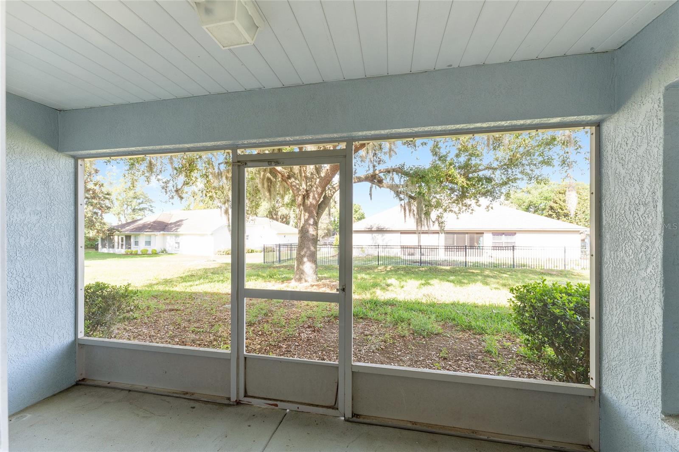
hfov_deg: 104.3
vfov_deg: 81.2
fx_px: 264
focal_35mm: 14
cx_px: 340
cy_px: 226
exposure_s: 1/40
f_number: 7.1
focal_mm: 14
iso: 400
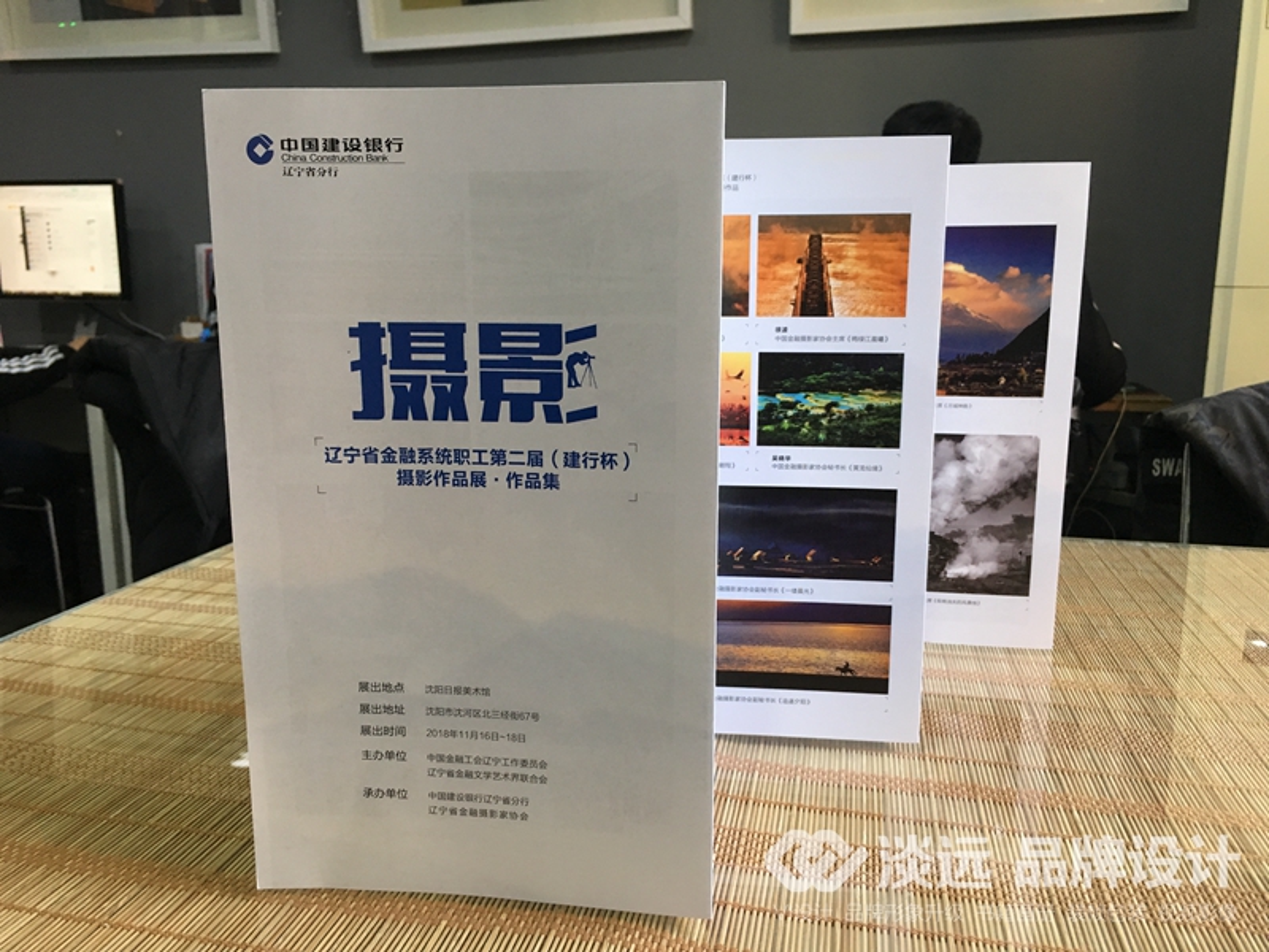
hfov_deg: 61.7
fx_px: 1063
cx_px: 634
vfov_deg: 48.2
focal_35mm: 29
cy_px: 476
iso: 125
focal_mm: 4.15
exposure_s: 1/33
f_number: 2.2
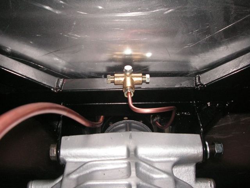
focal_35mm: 38
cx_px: 125
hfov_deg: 49.0
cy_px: 94
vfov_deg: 37.7
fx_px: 274
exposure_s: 1/45
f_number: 3.3
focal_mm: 6.3
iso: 160
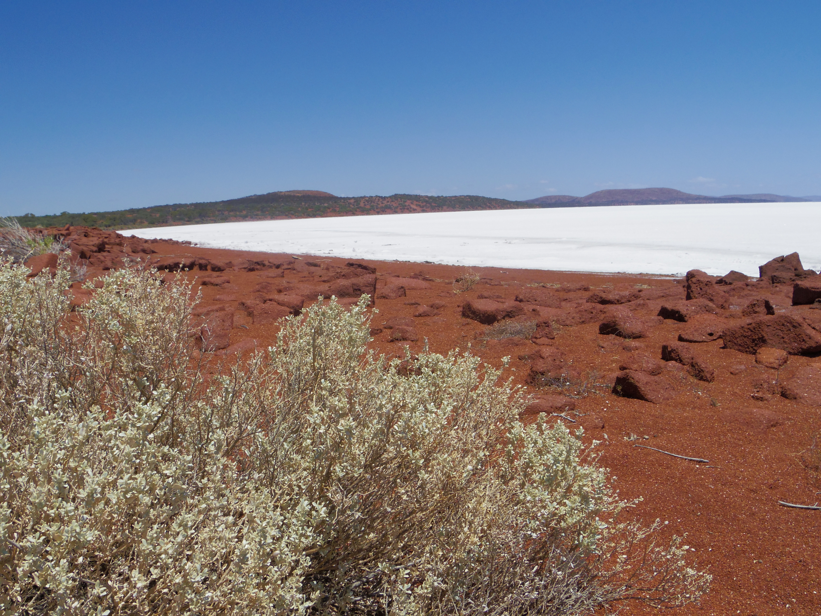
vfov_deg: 51.4
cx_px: 410
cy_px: 308
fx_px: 640
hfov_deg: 65.3
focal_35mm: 27
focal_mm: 5
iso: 200
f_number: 5.6
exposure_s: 1/1600
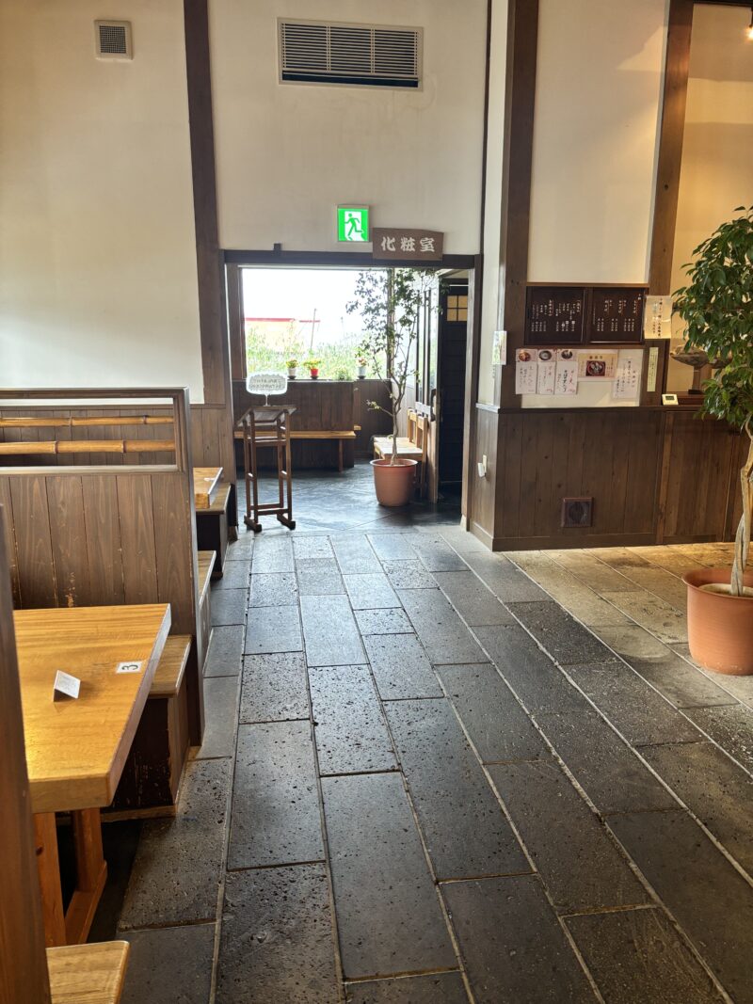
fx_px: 754
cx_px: 376
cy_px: 502
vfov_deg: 67.3
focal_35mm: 26
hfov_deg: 53.1
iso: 100
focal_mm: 5.96
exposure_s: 1/50
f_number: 1.6
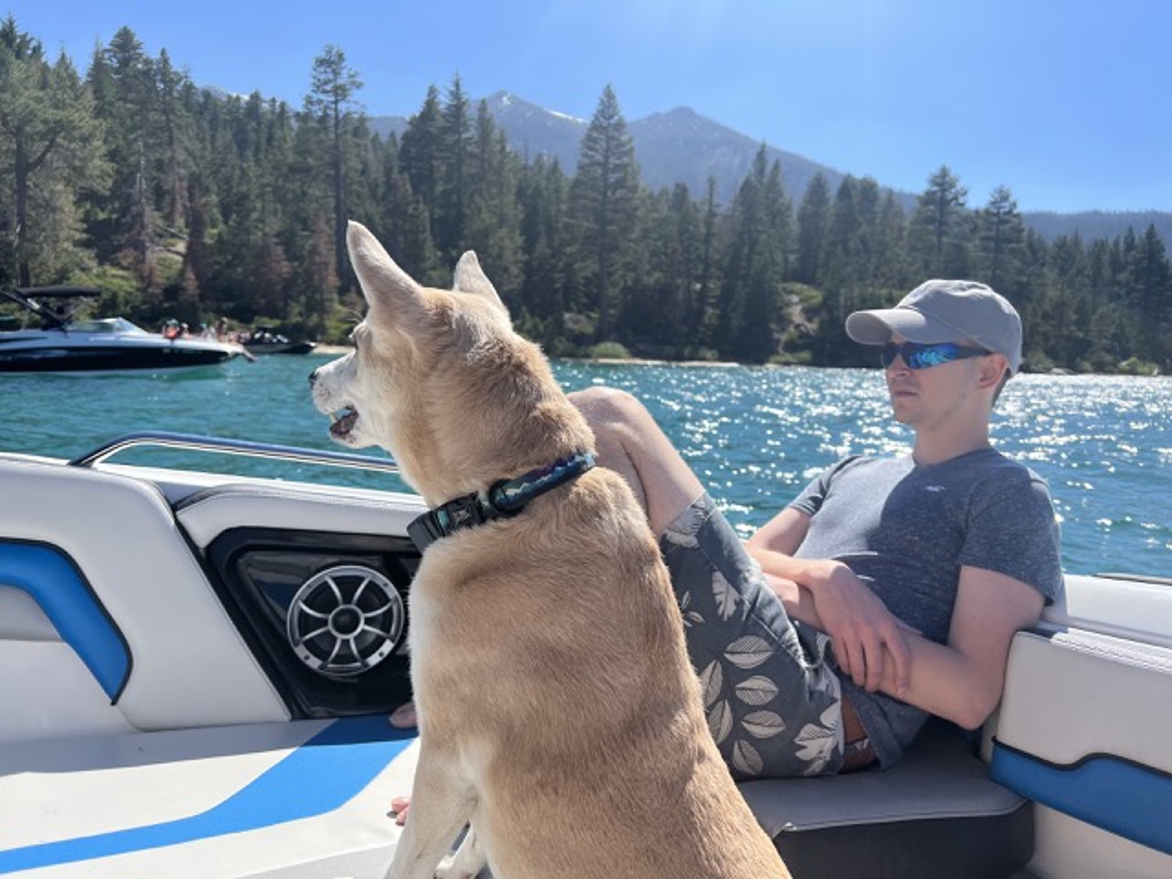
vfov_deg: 53.1
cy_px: 440
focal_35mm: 26
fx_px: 880
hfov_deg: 67.3
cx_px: 586
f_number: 1.5
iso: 50
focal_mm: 5.7
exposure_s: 1/3571
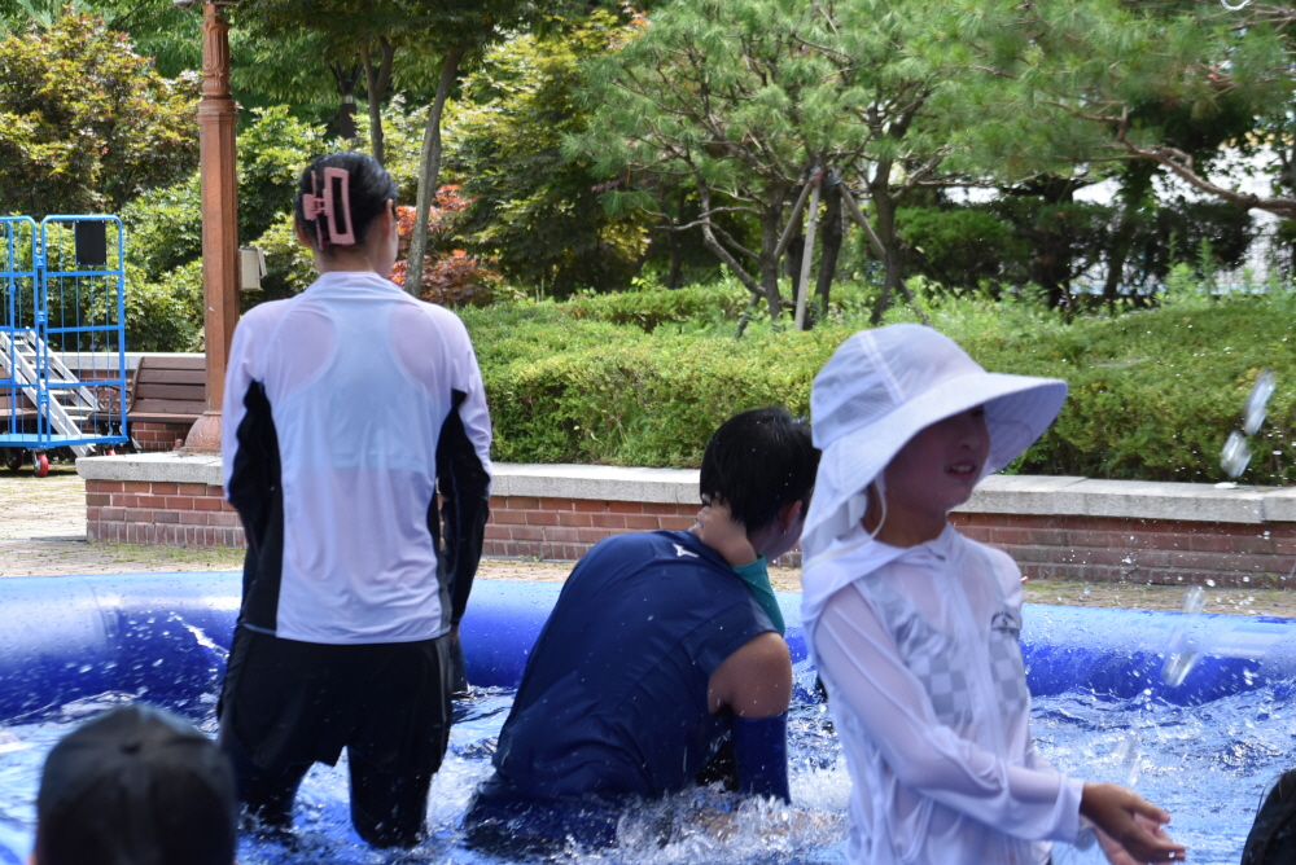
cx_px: 648
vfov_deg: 11.7
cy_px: 432
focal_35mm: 117
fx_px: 4214
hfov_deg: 17.5
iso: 400
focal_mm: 78
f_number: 8
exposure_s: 1/250
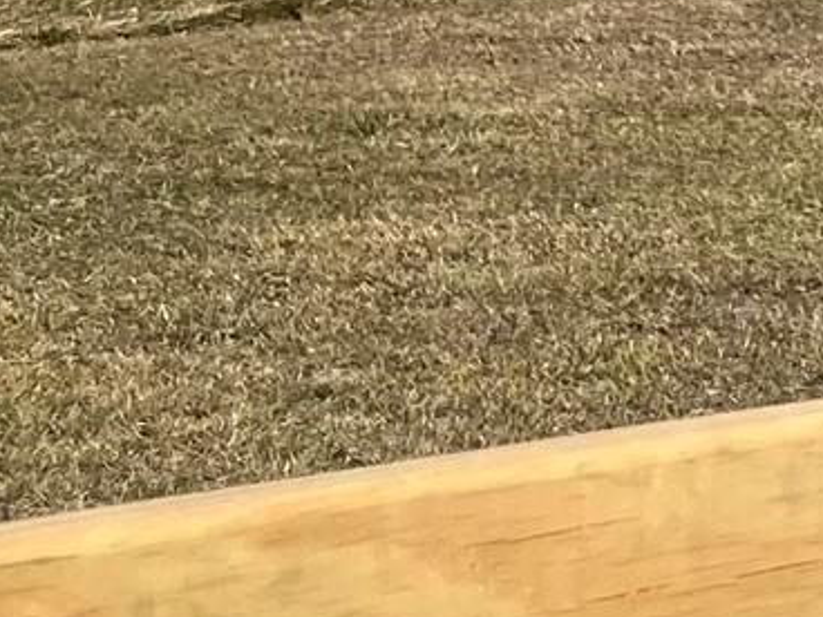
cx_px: 2160
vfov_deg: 9.1
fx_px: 3709
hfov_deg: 10.4
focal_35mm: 156
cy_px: -461
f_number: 1.8
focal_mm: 3.99
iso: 32
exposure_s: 1/2703
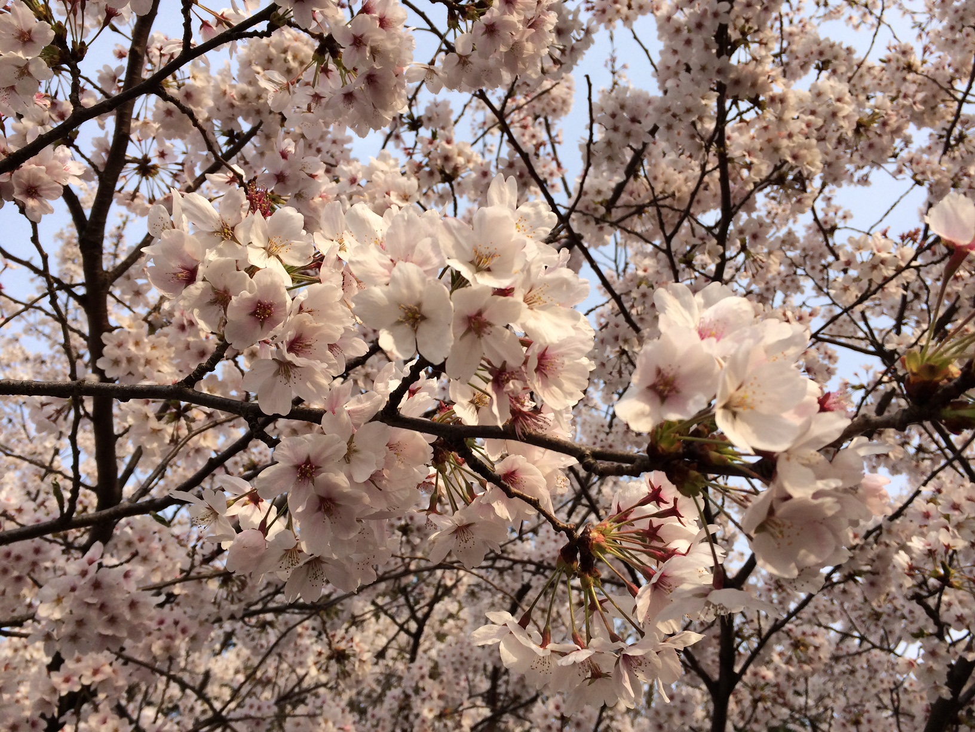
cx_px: 488
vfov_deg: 46.8
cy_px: 366
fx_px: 845
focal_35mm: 30
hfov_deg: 60.0
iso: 32
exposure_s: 1/1109
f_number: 2.2
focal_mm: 4.12
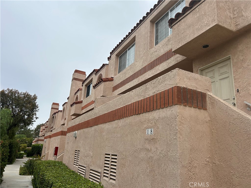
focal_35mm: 26
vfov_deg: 53.1
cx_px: 126
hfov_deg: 67.3
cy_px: 94
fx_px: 189
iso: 50
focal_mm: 5.7
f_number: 1.5
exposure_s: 1/5882
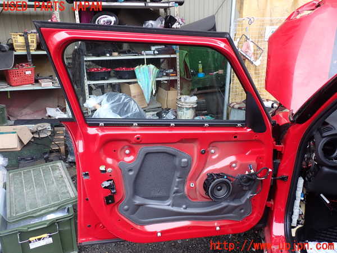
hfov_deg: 60.0
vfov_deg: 46.8
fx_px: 292
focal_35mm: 30
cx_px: 168
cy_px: 126
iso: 100
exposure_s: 1/80
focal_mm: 5.4
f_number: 3.2
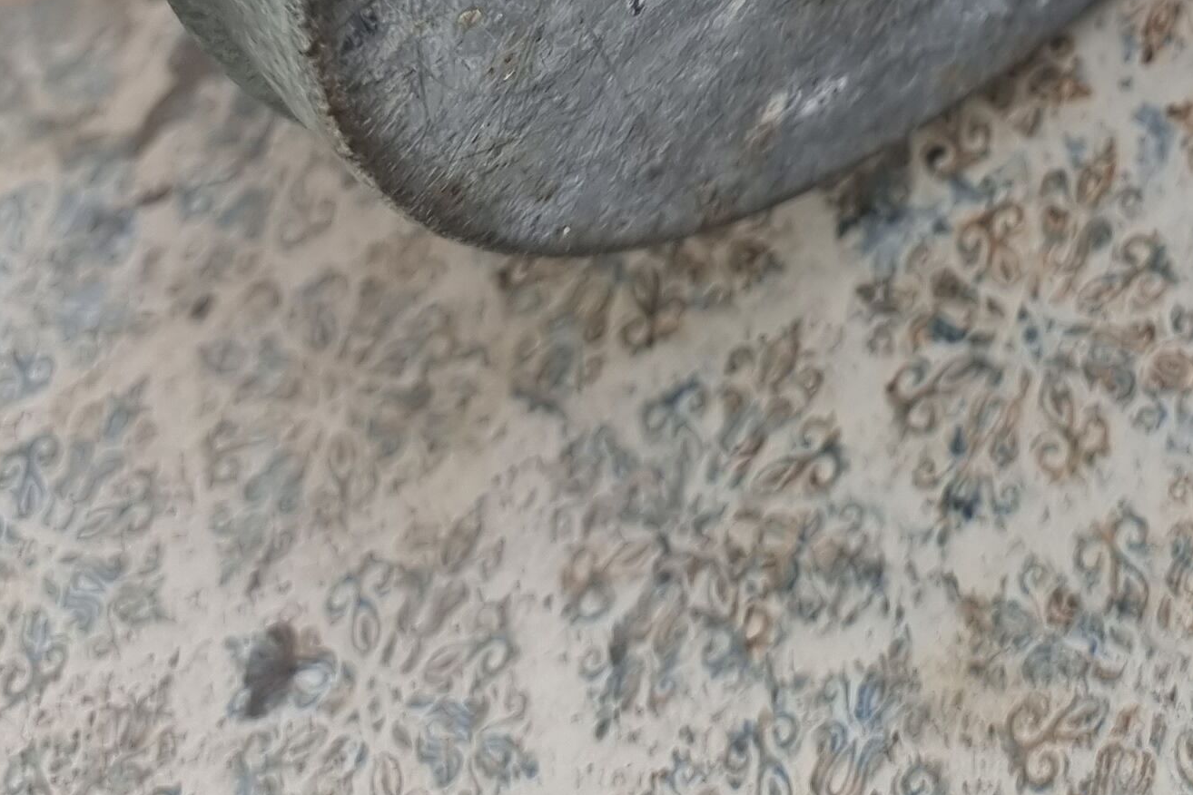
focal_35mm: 76
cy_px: -516
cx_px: 1141
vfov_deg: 15.9
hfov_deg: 25.6
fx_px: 2518
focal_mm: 6.7
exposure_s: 1/574
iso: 50
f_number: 1.8
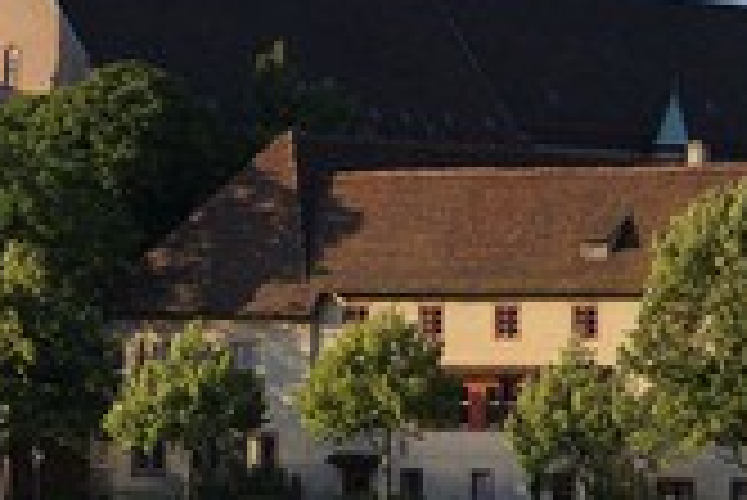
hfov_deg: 7.4
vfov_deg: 4.9
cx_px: 392
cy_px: 450
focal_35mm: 278
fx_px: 5773
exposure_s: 1/400
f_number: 5
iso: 200
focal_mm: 110
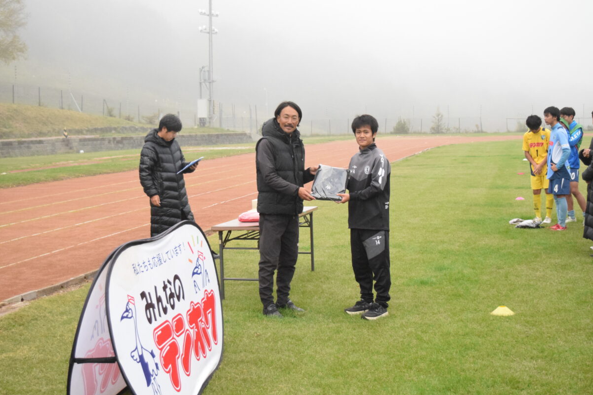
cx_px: 305
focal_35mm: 52
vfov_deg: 26.0
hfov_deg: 38.2
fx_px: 856
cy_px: 182
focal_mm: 32
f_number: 5
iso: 4000
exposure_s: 1/2500
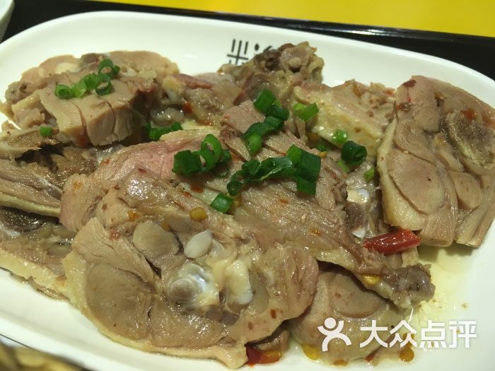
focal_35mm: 29
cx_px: 248
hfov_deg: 61.7
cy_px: 186
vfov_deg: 48.2
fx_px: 415
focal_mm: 4.15
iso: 40
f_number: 2.2
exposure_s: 1/33
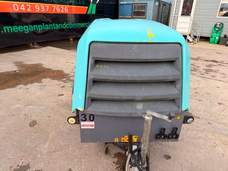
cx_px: 114
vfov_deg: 56.8
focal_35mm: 24
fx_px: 158
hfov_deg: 71.6
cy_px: 86
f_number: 1.78
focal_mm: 6.76
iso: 80
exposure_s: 1/1271
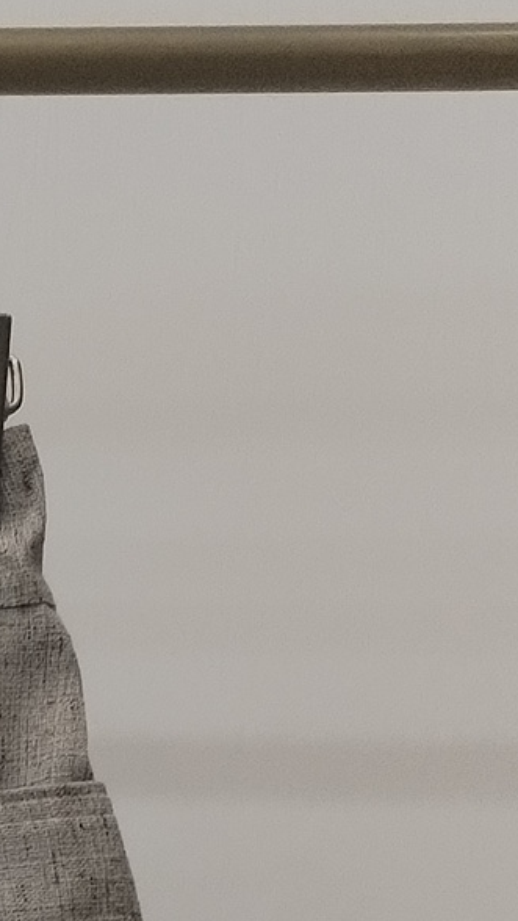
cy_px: 1712
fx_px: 3148
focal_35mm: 129
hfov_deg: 8.8
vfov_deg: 14.4
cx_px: -541
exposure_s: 1/60
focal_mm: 4.75
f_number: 1.8
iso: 194
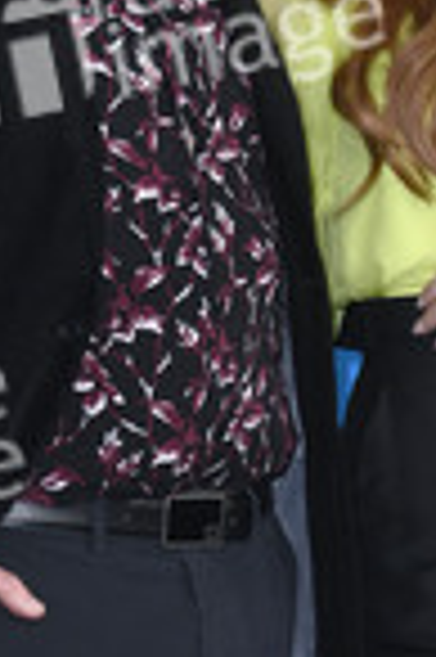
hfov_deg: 4.5
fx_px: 5590
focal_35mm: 307
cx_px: 283
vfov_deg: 6.7
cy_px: 248
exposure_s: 1/200
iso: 1000
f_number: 5.6
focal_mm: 112
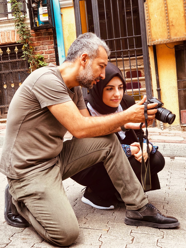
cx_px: 93
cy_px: 124
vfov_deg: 33.8
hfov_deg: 25.7
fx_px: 408
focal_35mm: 57
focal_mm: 6.6
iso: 32
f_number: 2.8
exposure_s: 1/120
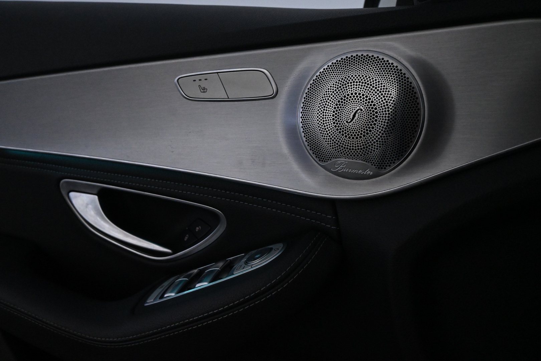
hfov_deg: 67.4
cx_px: 270
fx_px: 406
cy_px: 180
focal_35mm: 27
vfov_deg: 47.9
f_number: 6.3
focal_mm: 18
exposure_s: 1/320
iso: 5000
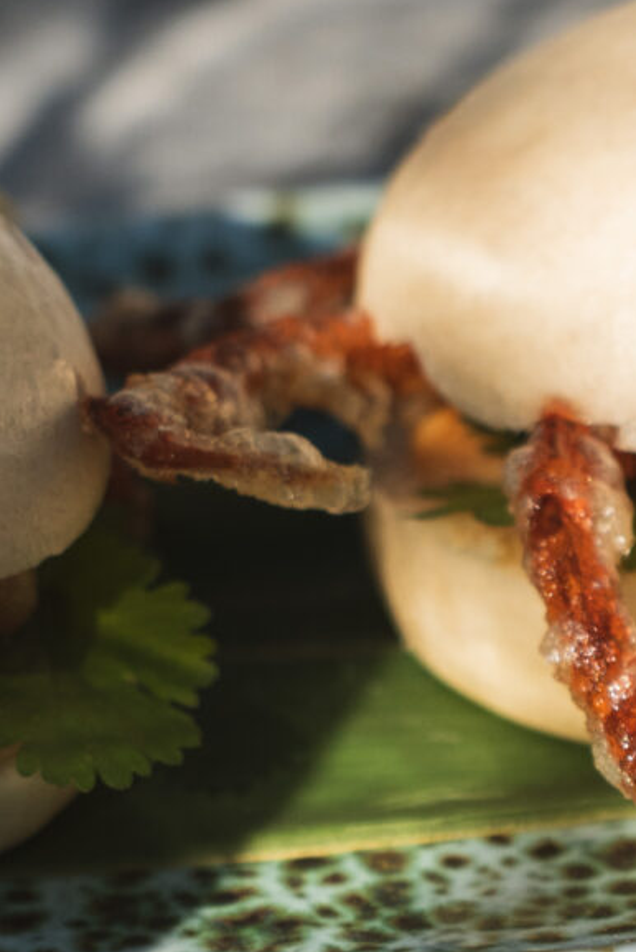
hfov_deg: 4.1
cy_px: 336
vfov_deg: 6.2
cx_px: 141
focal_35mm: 332
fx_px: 8787
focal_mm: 75
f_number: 4
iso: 500
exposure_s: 1/125
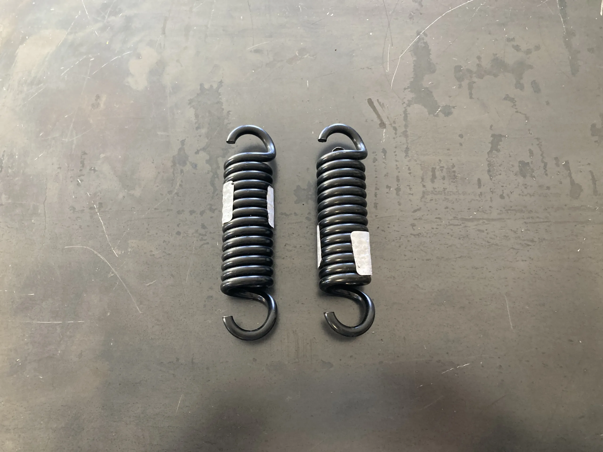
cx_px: 302
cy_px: 226
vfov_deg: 49.7
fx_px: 488
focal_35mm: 28
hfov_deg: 63.4
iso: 200
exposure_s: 1/60
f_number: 1.8
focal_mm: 3.99
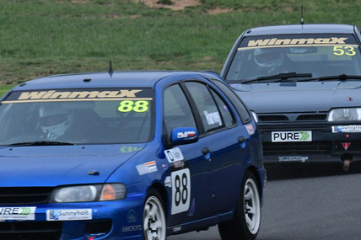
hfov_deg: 2.5
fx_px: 8149
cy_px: 62
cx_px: 198
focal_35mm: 813
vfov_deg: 1.7
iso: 2000
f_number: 10
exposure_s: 1/640
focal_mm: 290
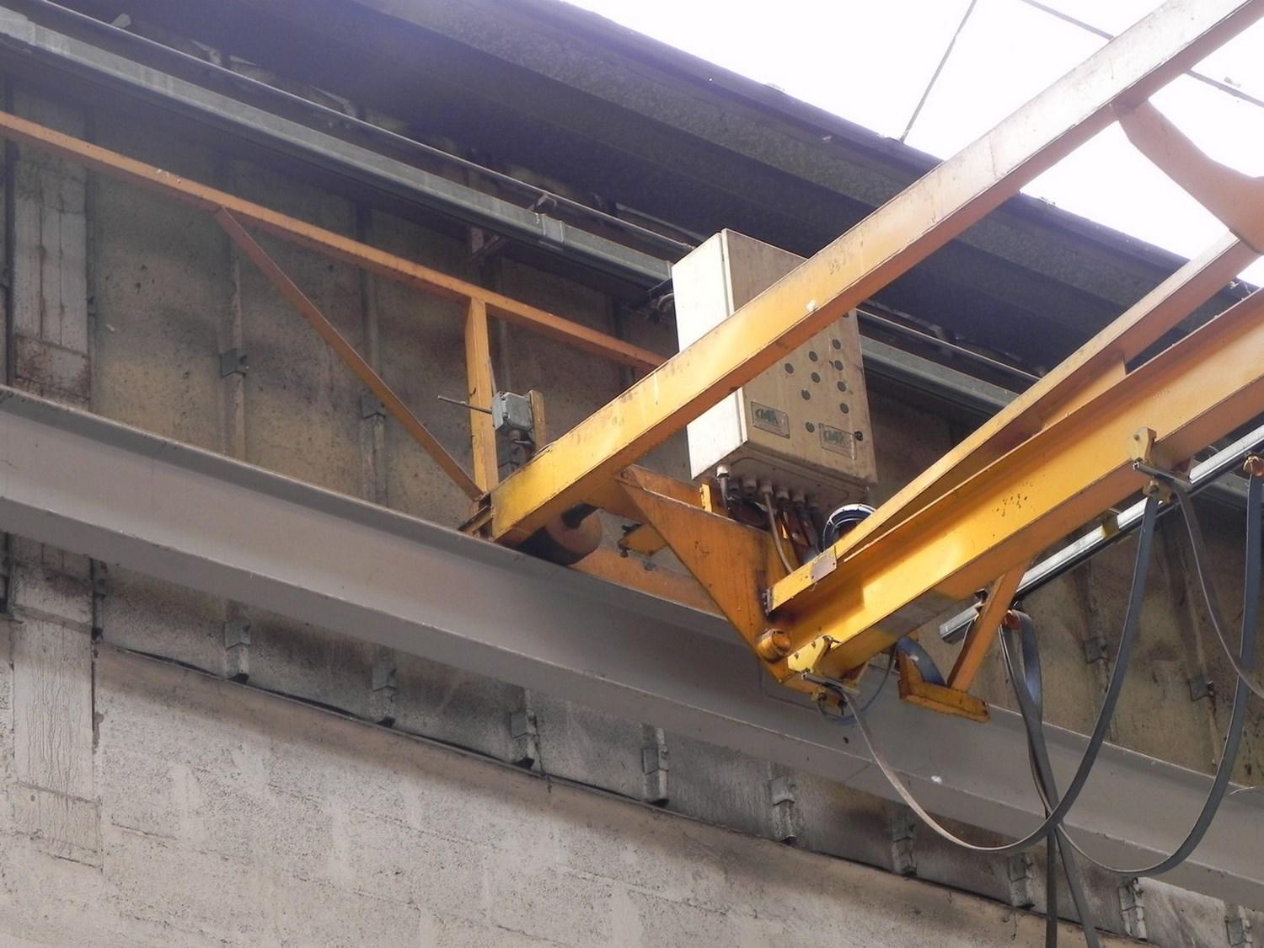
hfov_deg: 16.8
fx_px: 4272
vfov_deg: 12.7
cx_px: 632
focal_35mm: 117
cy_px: 474
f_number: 4
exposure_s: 1/44.1
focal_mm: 20.8
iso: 160
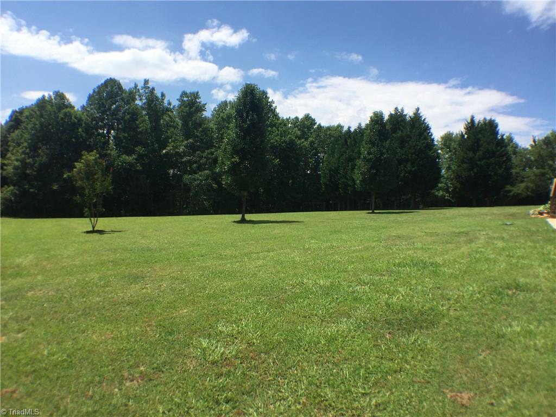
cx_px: 278
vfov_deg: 48.2
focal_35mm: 29
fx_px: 466
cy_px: 208
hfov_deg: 61.7
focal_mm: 4.15
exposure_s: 1/2475
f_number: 2.2
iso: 32
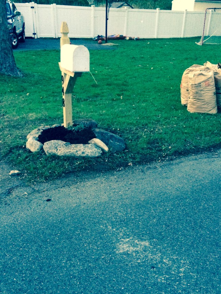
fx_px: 306
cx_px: 104
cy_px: 169
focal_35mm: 36
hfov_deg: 39.6
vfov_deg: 51.2
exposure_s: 1/15
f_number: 2.2
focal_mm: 4.12
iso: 400
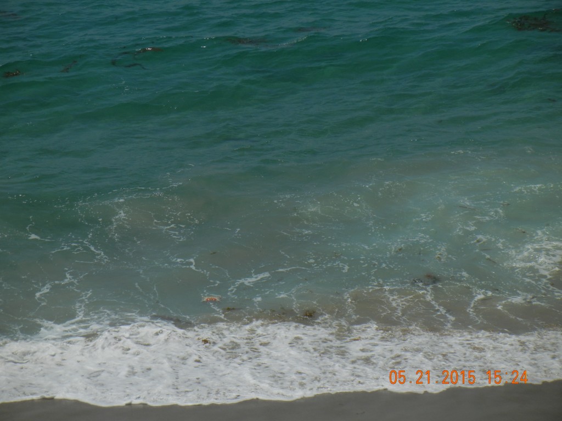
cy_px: 210
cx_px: 281
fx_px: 3247
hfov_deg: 9.9
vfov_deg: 7.4
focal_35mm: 200
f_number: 9.4
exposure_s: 1/902
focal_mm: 36
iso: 160
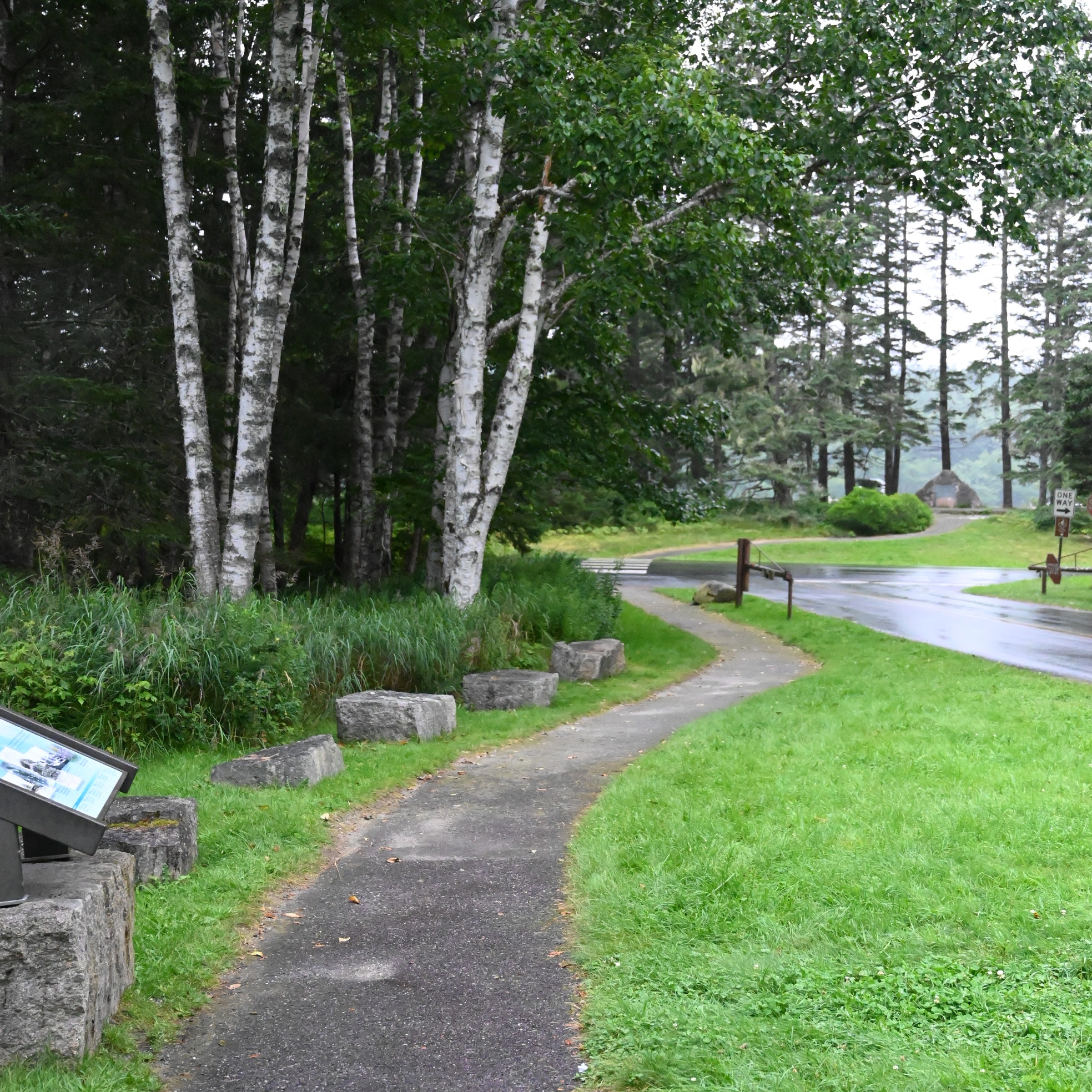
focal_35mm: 47
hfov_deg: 36.1
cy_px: 493
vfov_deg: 36.0
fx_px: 1677
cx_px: 550
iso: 16000
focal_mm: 36
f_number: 4
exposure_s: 1/8000
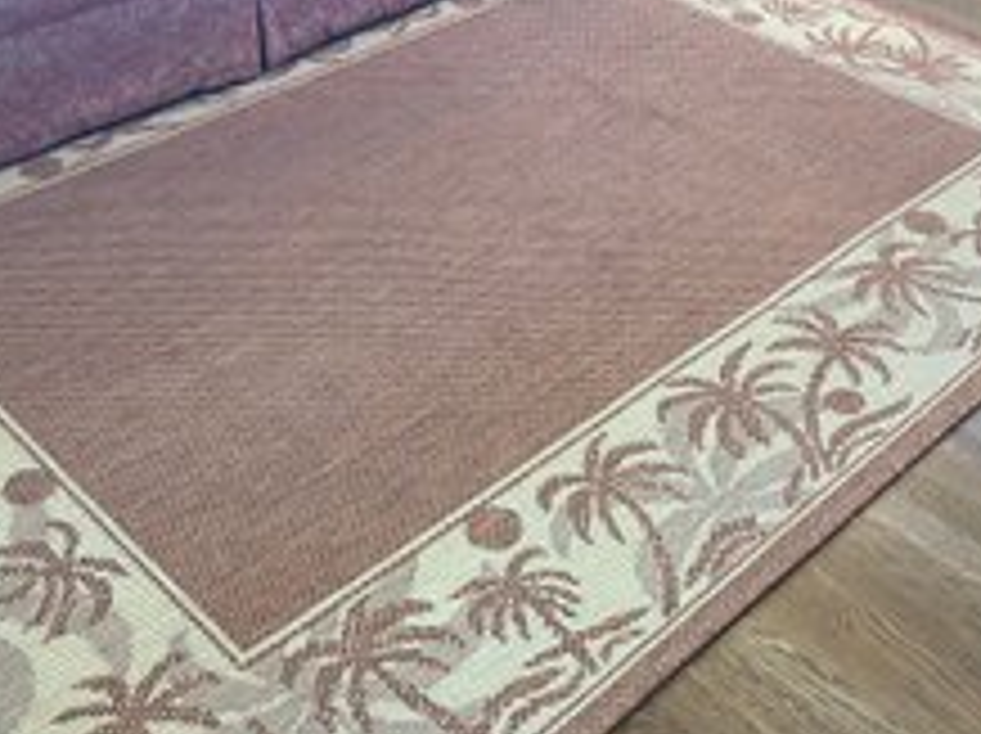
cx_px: 380
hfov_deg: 45.5
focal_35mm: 41
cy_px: 502
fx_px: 1161
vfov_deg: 34.7
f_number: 1.5
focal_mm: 5.7
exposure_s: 1/60
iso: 250
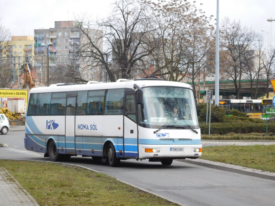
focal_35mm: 112
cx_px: 138
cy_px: 103
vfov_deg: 13.2
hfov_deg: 17.6
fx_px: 890
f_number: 4.9
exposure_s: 1/250
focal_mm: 20
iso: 125
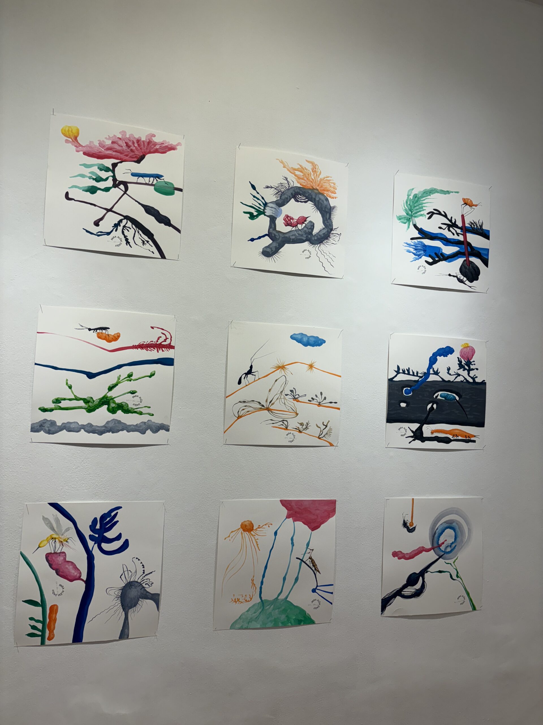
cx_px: 272
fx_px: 544
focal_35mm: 26
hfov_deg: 53.1
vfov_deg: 67.3
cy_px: 362
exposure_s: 1/120
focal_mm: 5.96
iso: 40
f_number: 1.6
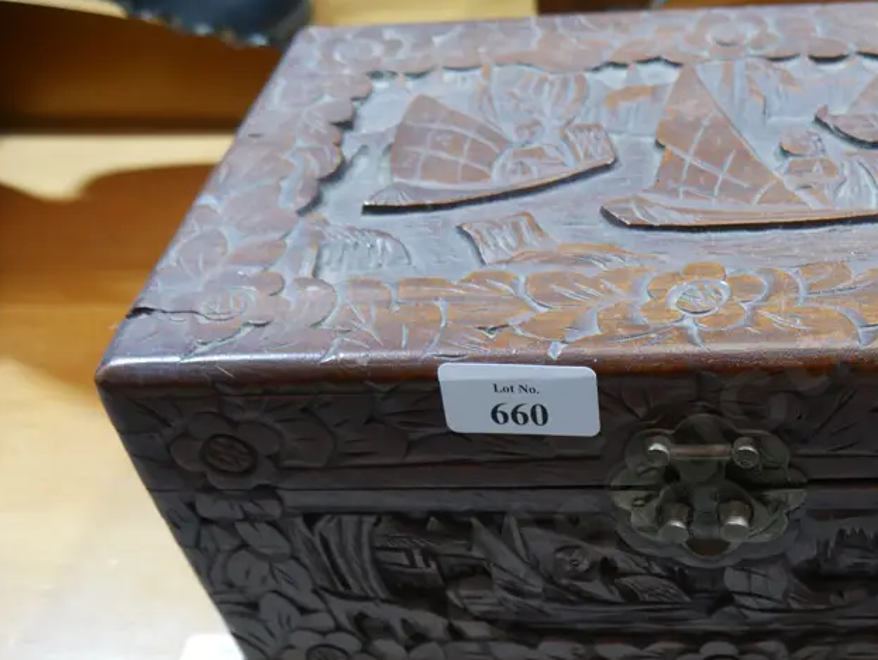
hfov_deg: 39.6
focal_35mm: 46
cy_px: 438
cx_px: 705
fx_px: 1167
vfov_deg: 31.3
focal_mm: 14
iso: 800
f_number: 3.5
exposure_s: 1/60
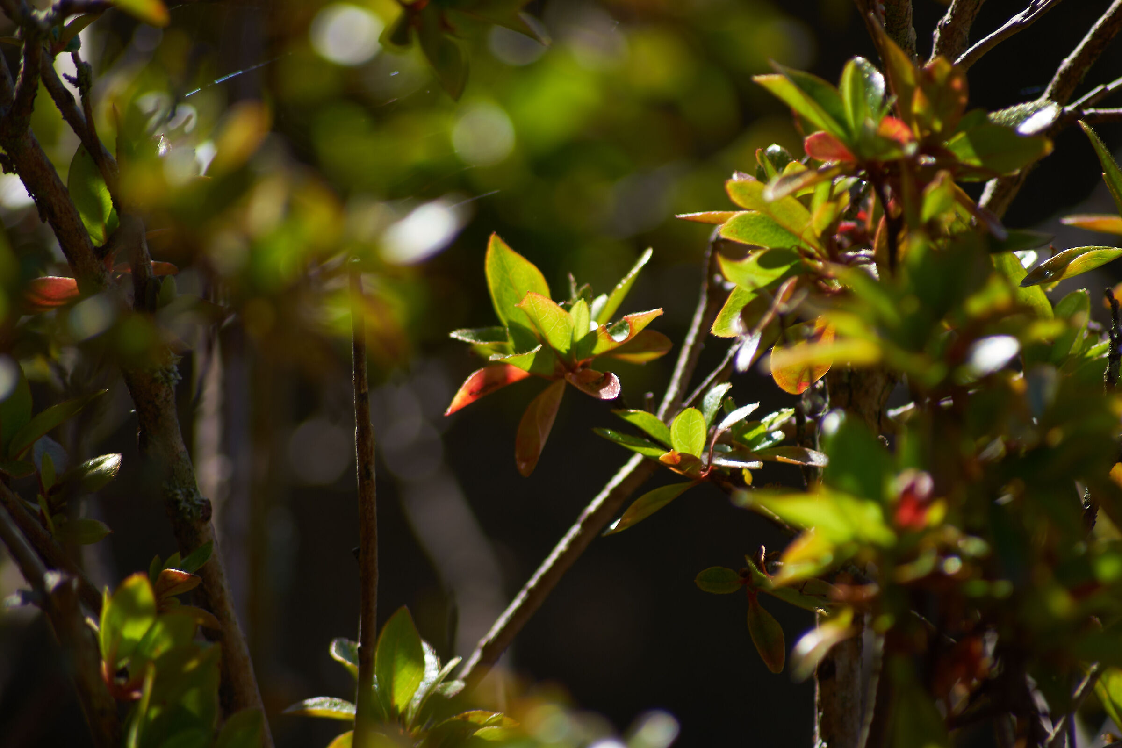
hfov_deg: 4.6
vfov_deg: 3.1
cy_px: 374
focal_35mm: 450
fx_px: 14024
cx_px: 561
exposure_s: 1/160
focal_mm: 300
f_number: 5.6
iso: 50
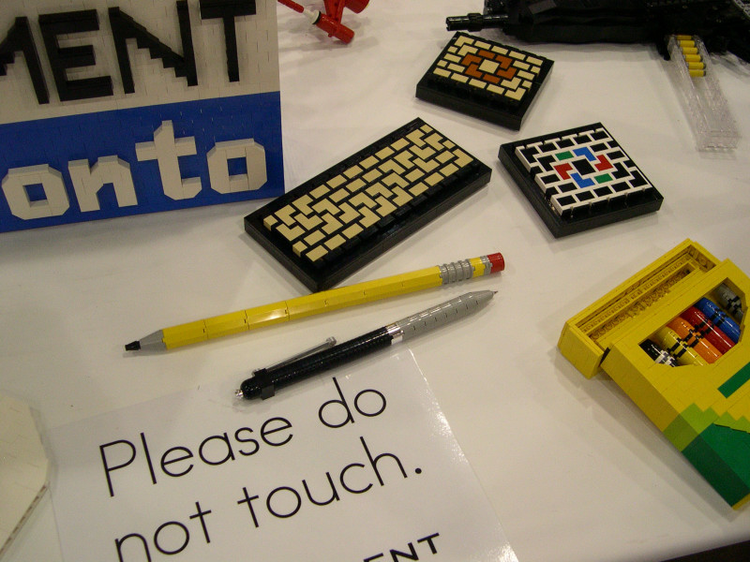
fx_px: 823
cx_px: 375
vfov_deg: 37.7
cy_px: 281
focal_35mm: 38
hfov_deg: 49.0
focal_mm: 8
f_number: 2.8
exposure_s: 1/49.7
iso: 400
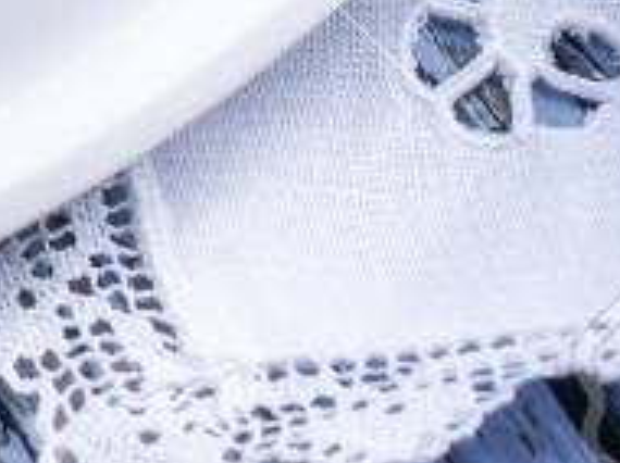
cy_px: -941
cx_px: -1080
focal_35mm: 329
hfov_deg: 5.7
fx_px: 5885
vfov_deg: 4.3
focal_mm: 50
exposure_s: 1/160
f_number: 10
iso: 100
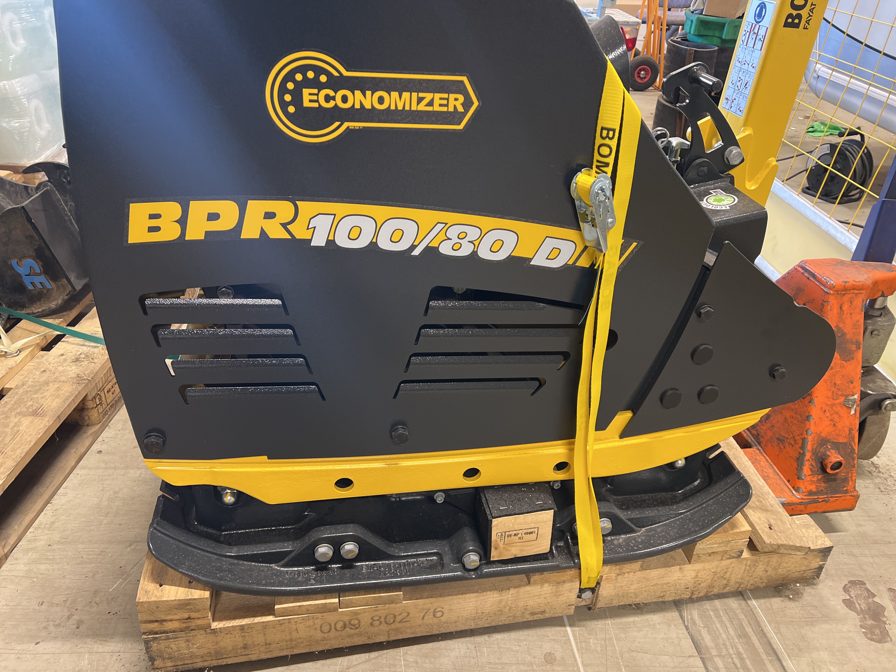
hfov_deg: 67.3
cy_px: 336
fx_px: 673
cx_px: 448
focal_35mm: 26
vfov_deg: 53.1
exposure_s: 1/60
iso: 160
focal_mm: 5.7
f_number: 1.5
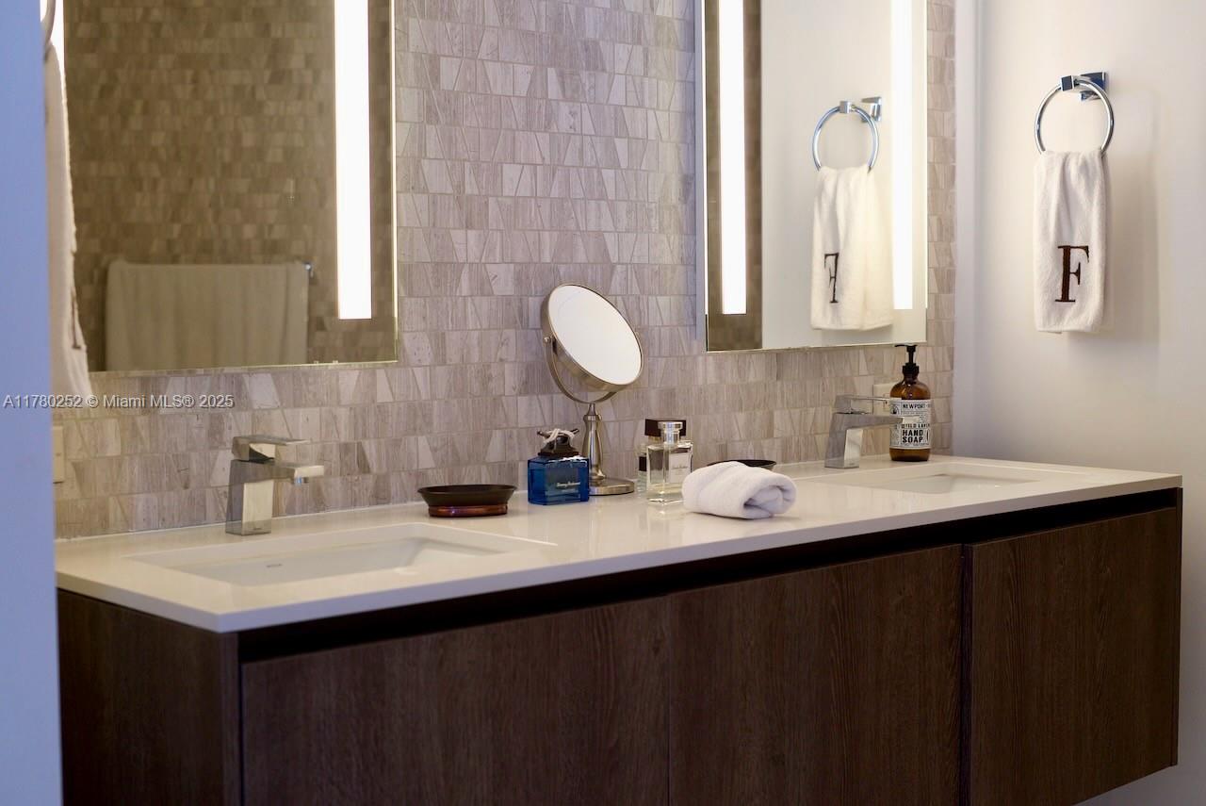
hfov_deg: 39.6
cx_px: 603
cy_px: 403
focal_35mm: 50
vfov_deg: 27.0
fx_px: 1676
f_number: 4
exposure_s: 1/160
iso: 1000
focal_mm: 50
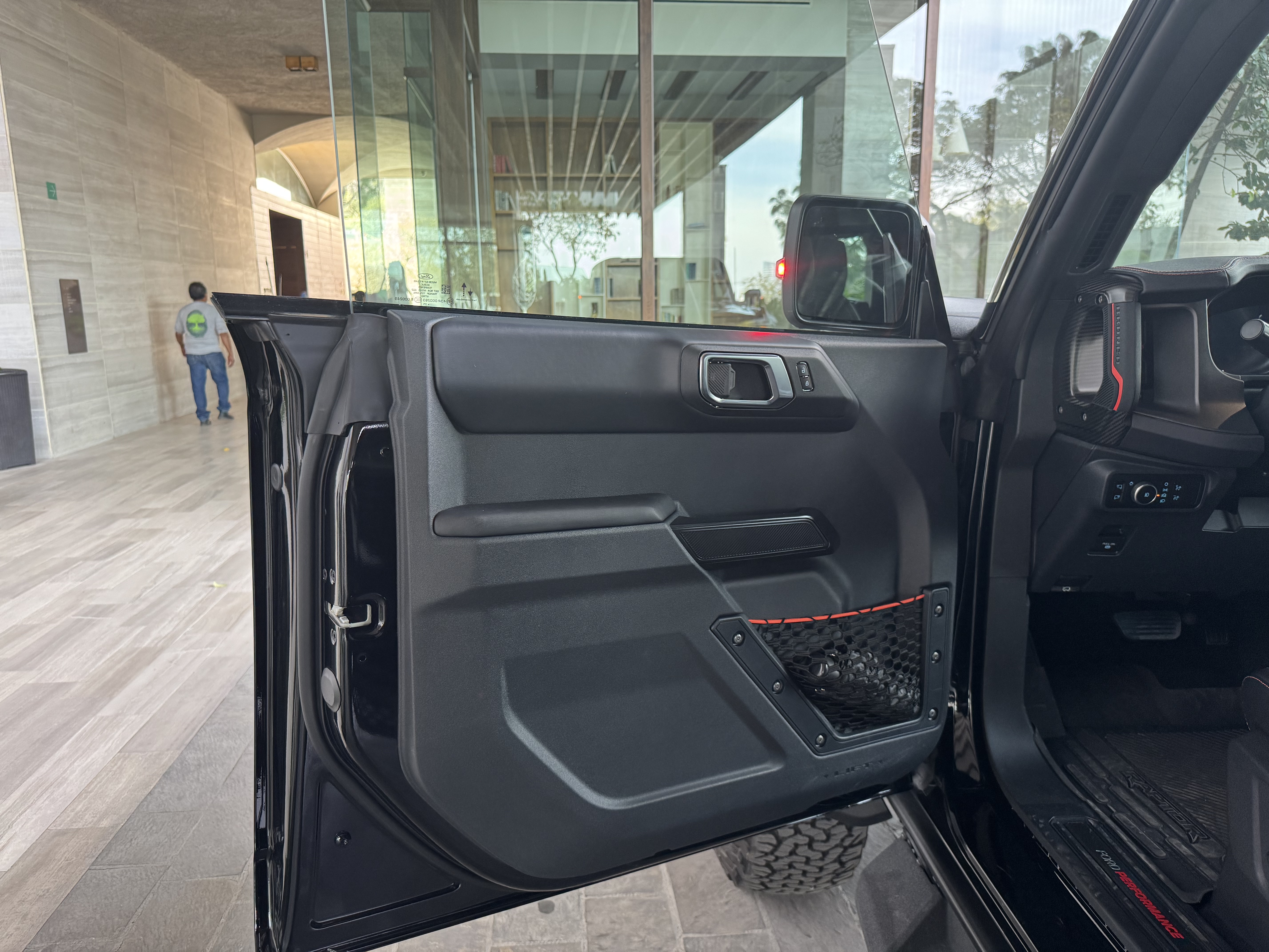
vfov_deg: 56.8
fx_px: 880
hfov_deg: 71.6
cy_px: 476
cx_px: 634
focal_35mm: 24
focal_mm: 6.76
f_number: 1.78
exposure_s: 1/98
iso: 200
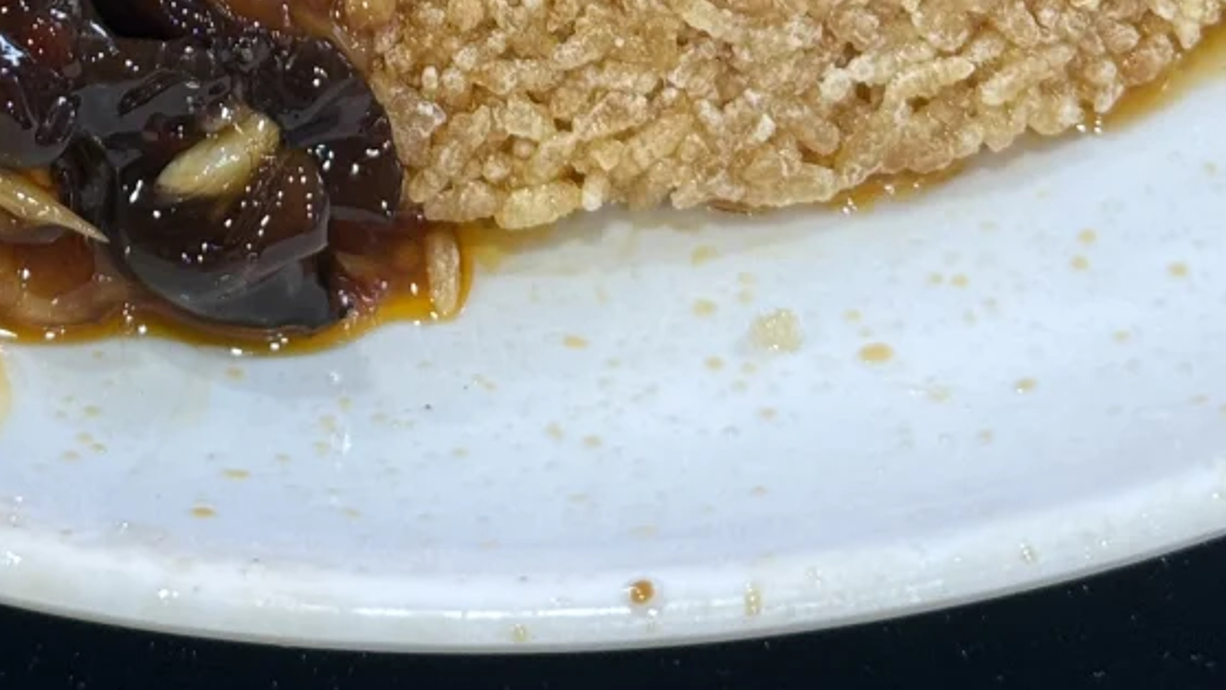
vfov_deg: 8.6
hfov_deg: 15.8
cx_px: 356
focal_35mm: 135
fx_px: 4389
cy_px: -589
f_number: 1.78
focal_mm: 6.76
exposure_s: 1/60
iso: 125
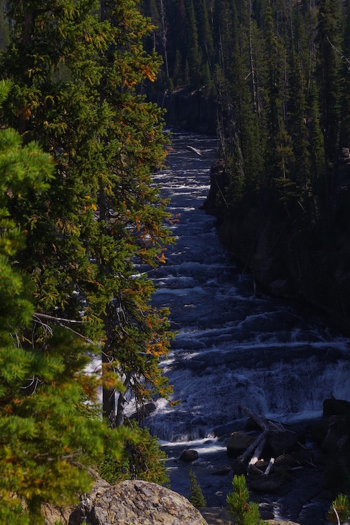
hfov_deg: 10.8
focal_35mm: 127
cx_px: 228
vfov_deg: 16.1
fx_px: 1852
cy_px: 188
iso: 100
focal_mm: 47.5
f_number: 10
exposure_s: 1/50
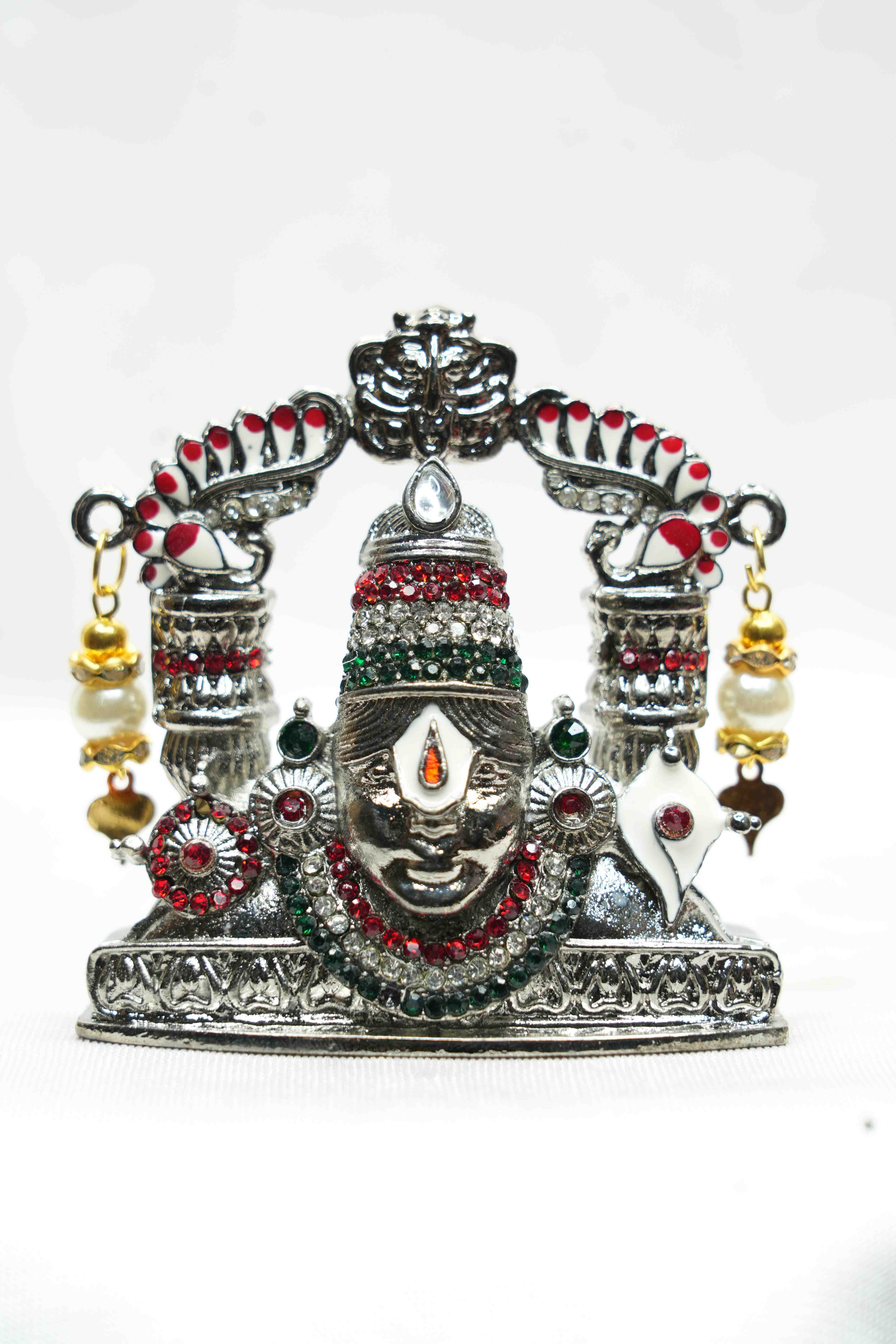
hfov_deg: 13.0
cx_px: 448
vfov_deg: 19.5
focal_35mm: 105
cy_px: 672
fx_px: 3920
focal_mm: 105
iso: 640
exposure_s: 1/50
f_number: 7.1
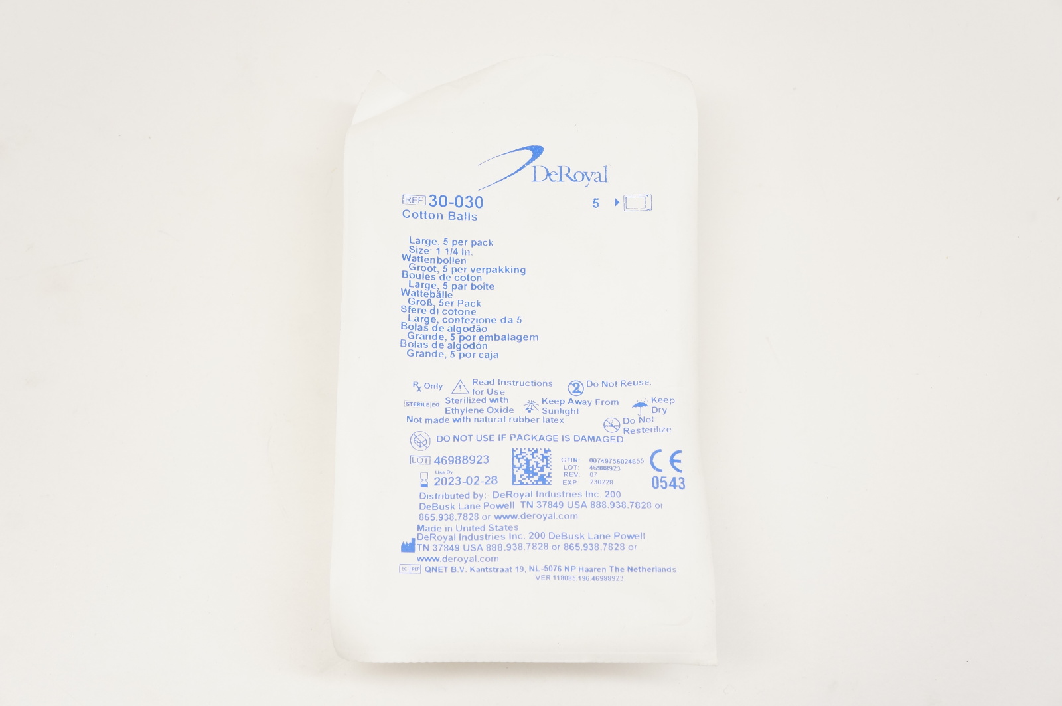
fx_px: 1414
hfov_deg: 41.2
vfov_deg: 28.0
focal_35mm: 48
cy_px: 353
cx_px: 531
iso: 800
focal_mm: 32
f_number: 8
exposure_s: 1/80
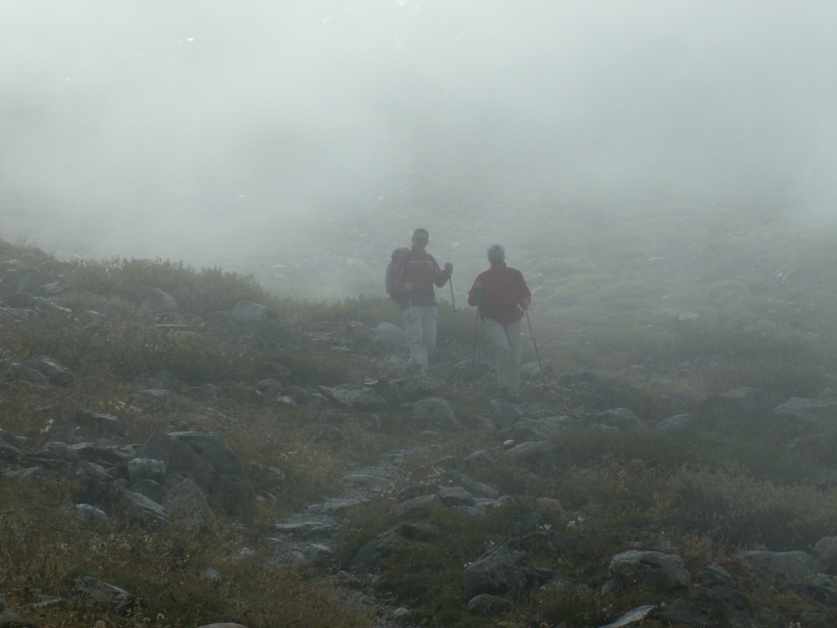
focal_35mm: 114
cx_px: 418
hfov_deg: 17.3
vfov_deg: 13.0
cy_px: 314
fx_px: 2756
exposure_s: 1/400
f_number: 8
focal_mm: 18.55
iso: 50
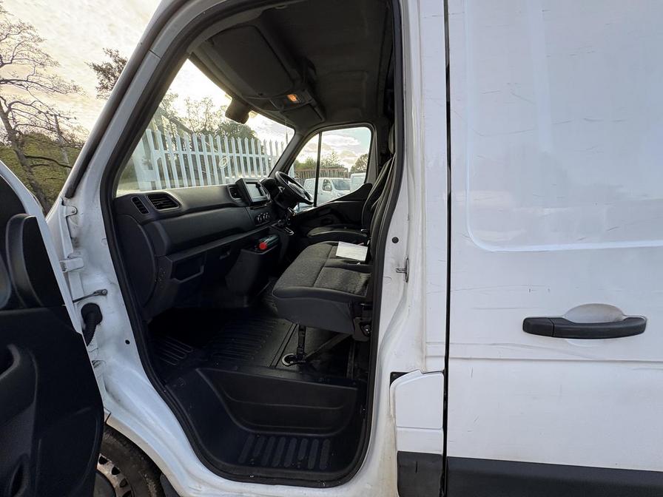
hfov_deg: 102.1
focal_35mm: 14
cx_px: 332
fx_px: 268
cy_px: 248
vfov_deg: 85.7
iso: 40
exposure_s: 1/181
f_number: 2.2
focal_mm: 2.22
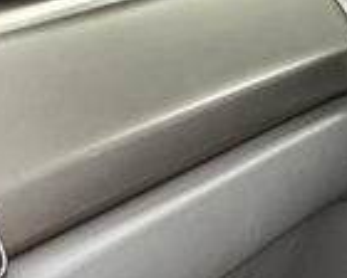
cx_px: 758
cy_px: 174
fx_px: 1027
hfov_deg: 14.6
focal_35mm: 100
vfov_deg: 15.4
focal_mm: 2.22
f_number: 2.2
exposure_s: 1/60
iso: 640
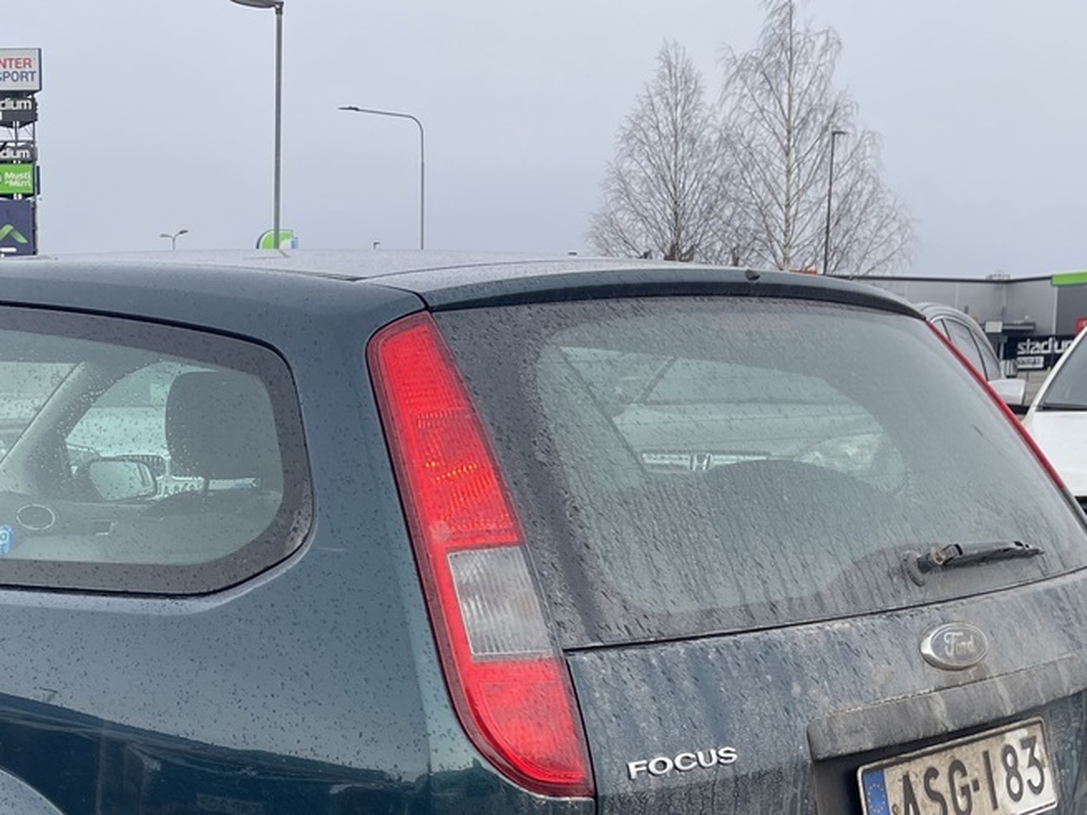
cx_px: 275
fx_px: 1727
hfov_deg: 34.2
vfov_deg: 26.1
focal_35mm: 55
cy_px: 652
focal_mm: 5.1
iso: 32
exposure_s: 1/596
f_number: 1.6
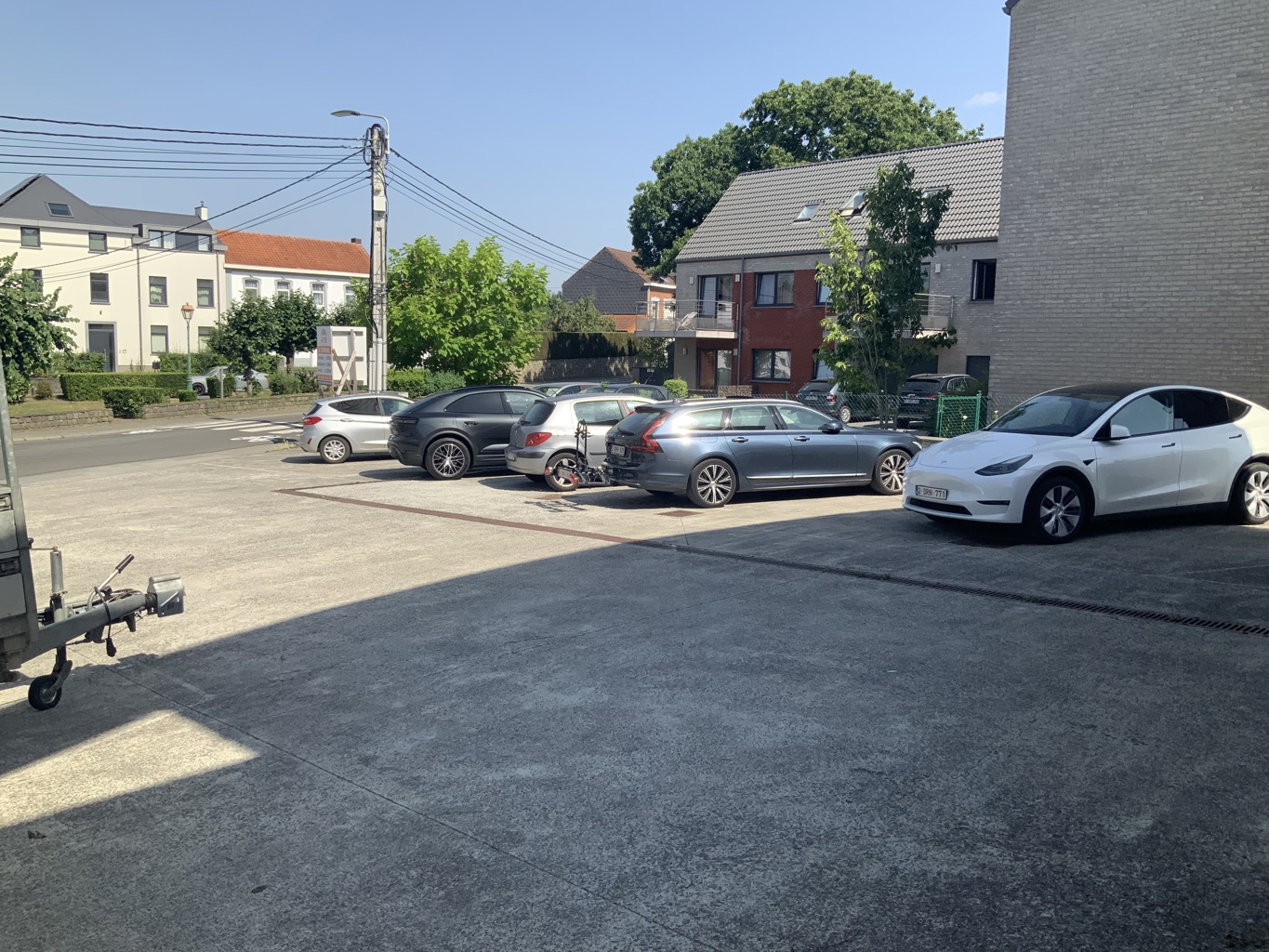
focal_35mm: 29
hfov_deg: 61.7
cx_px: 634
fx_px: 1063
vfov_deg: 48.2
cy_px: 476
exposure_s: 1/1490
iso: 16
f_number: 1.8
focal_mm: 3
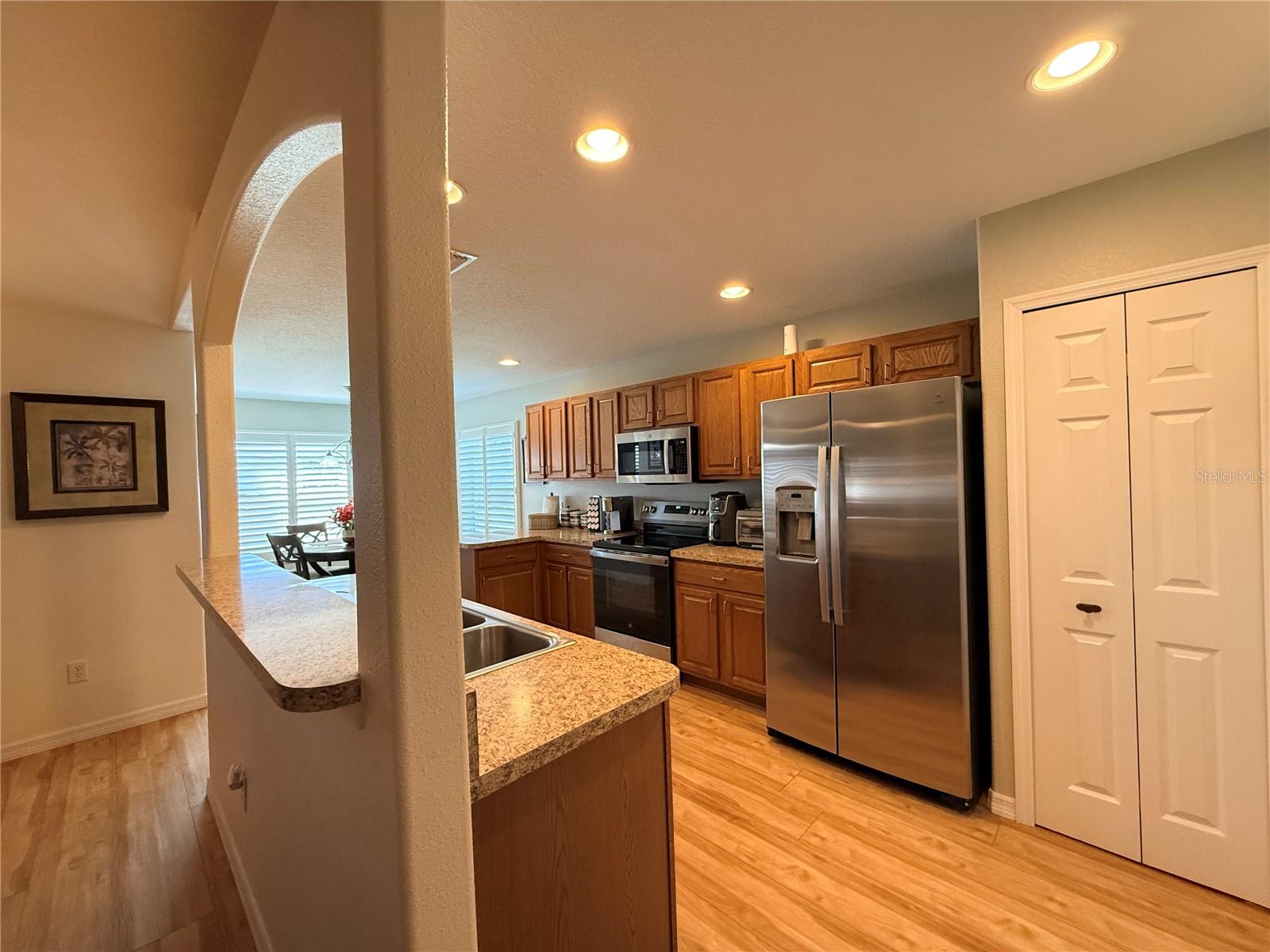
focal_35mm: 14
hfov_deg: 102.1
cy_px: 476
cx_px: 635
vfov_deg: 85.7
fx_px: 514
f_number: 2.2
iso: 320
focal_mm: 2.22
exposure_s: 1/120
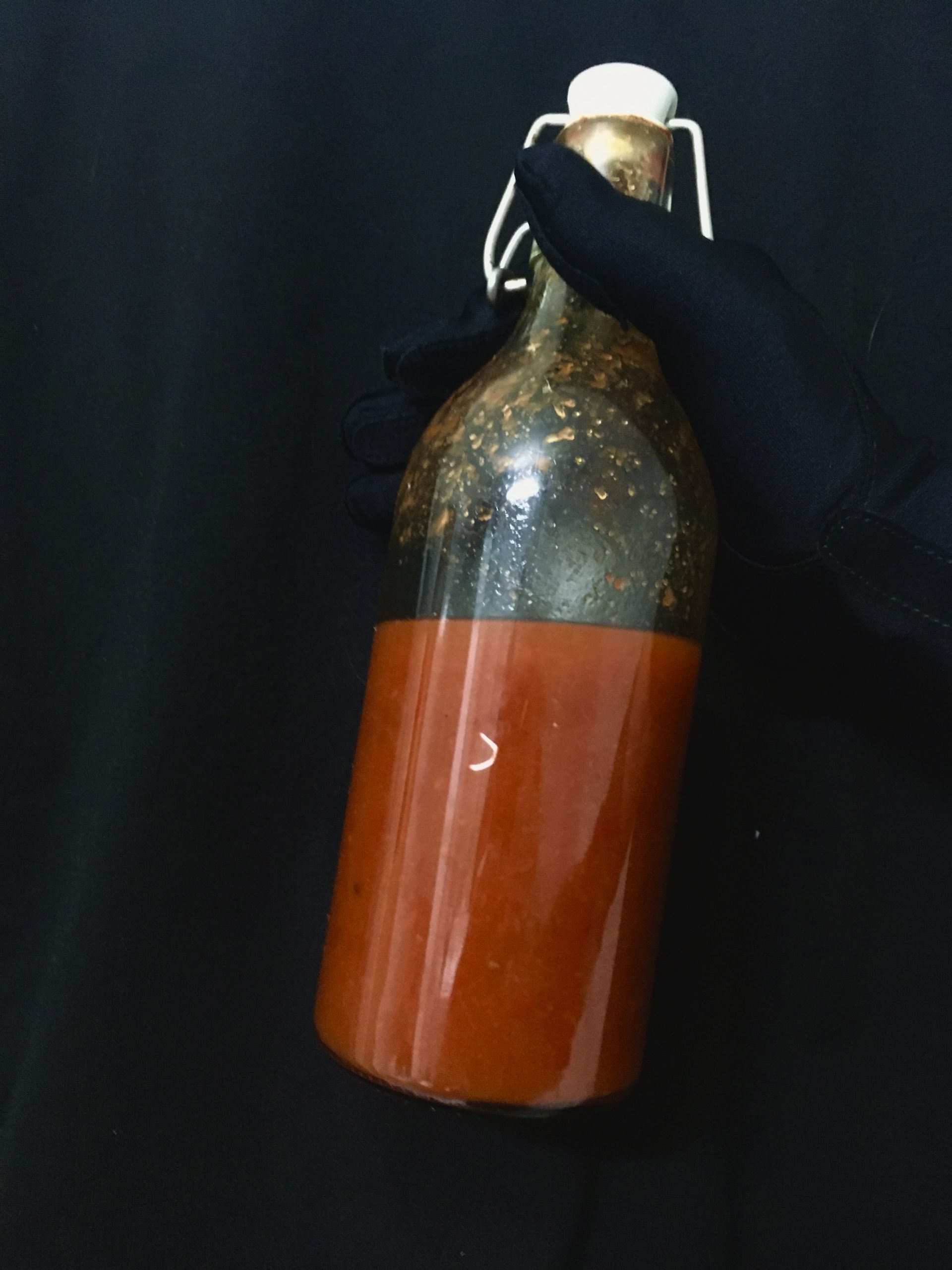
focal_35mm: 29
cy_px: 635
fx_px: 1063
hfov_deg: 48.2
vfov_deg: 61.7
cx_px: 476
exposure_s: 1/17
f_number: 2.2
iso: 640
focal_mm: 4.15
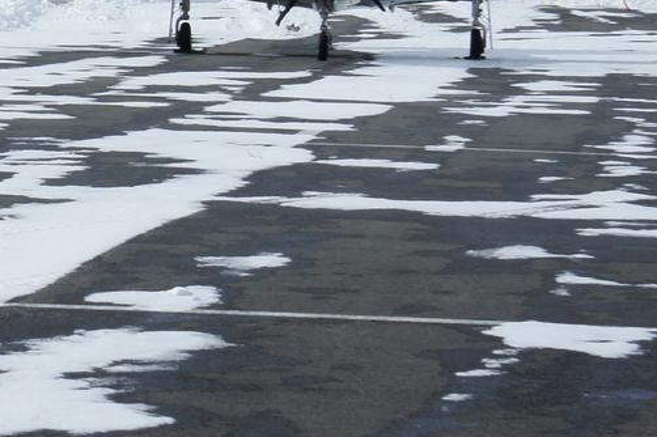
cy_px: -187
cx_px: -346
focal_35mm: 251
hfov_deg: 8.0
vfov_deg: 5.4
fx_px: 4578
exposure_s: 1/500
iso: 200
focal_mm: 41
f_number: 13
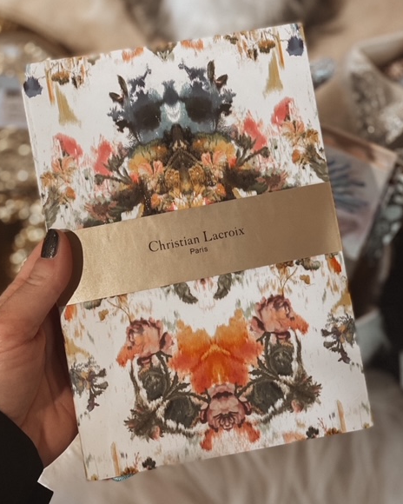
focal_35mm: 56
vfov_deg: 33.6
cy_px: 247
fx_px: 835
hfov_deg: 27.1
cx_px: 199
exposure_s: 1/50
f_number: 2
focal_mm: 6
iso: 125
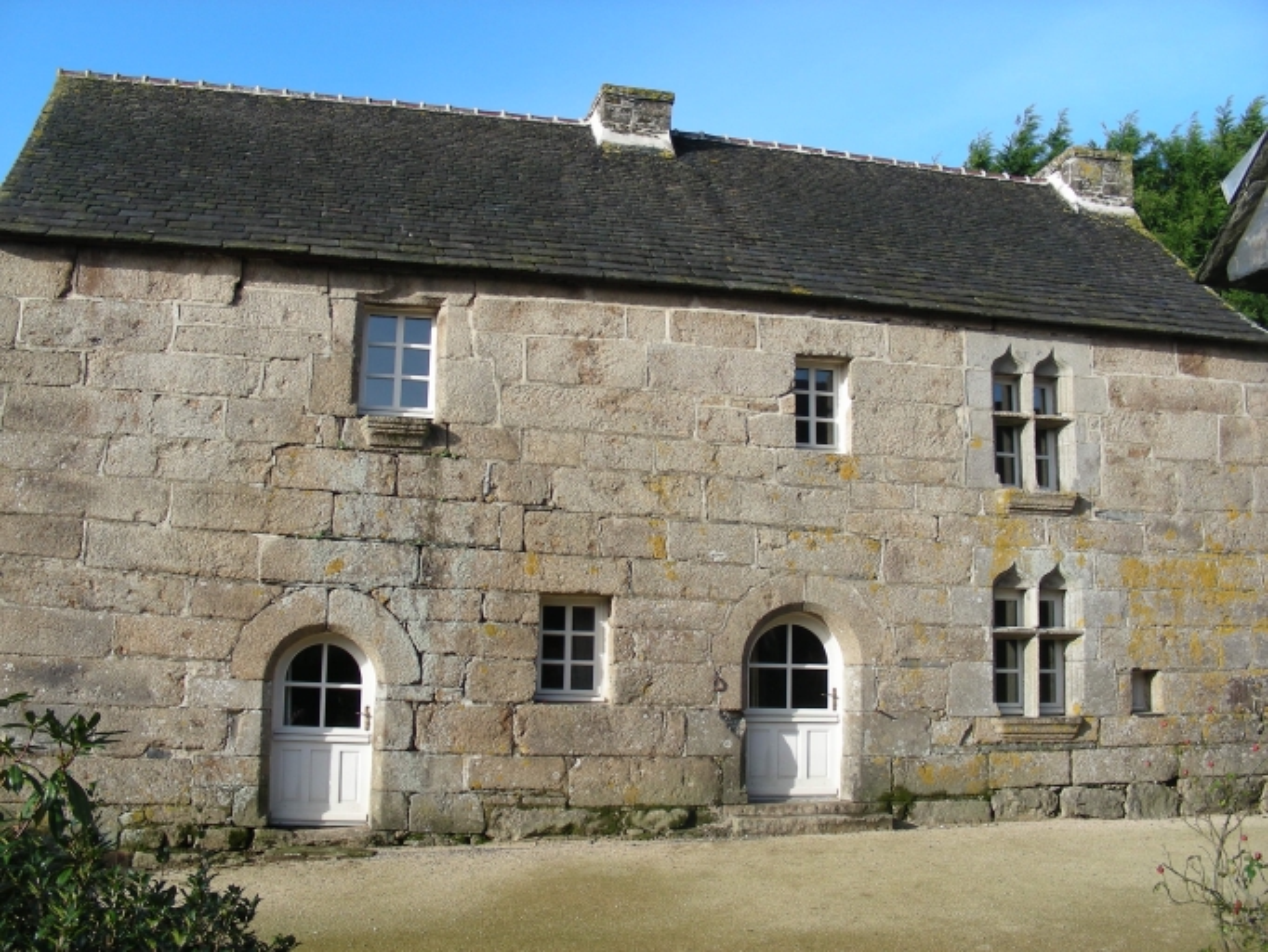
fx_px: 1392
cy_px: 476
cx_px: 634
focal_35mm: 38
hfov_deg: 49.0
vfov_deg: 37.7
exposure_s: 1/243
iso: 50
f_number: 4
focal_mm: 6.3
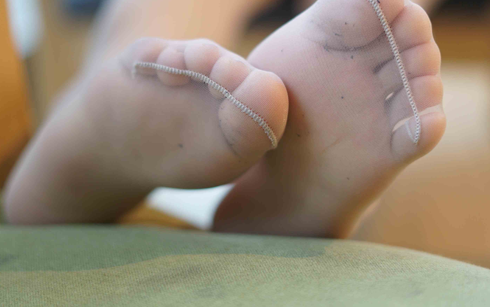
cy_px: 107
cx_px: 245
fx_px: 1028
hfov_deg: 26.8
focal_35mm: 77
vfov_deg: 16.9
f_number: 1.8
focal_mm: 50
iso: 200
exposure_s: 1/60
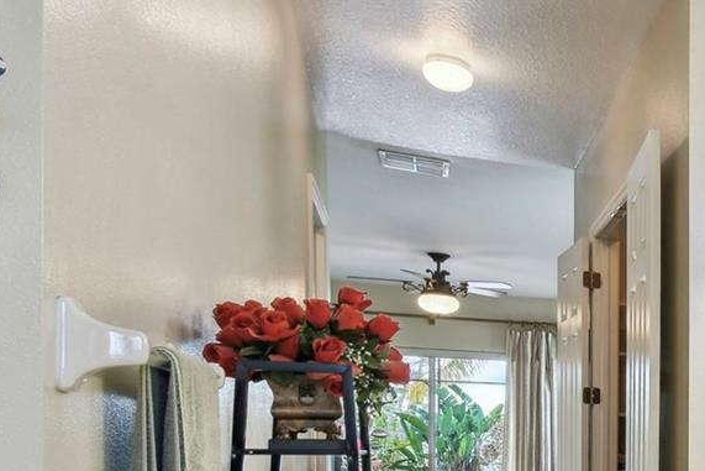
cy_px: 461
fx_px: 823
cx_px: 924
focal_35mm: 42
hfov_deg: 33.4
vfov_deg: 29.9
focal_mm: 10
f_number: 7.1
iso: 100
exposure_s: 1/13
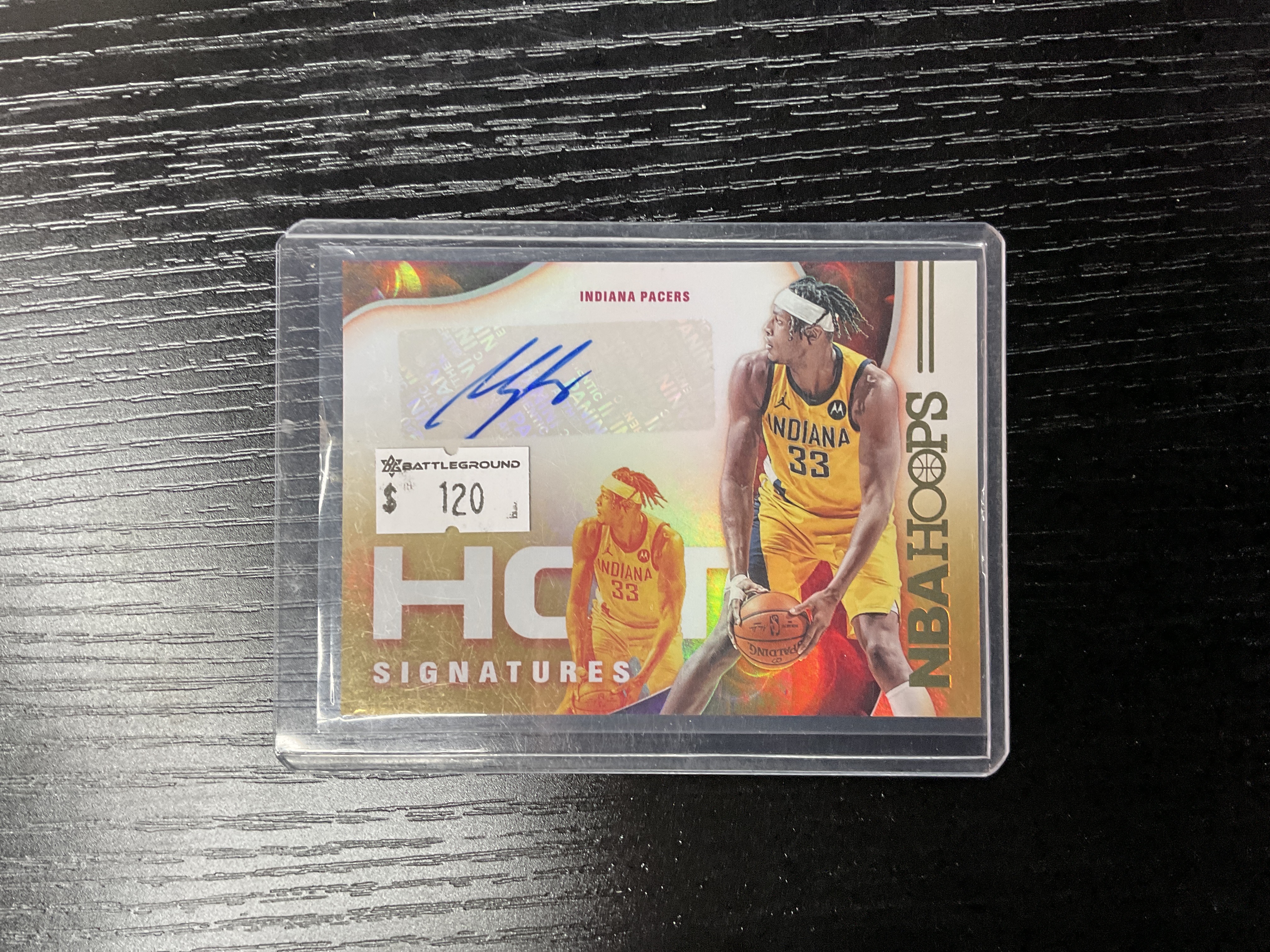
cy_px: 476
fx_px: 1064
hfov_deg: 61.7
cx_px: 635
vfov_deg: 48.2
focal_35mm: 29
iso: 100
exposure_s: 1/60
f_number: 1.8
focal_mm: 3
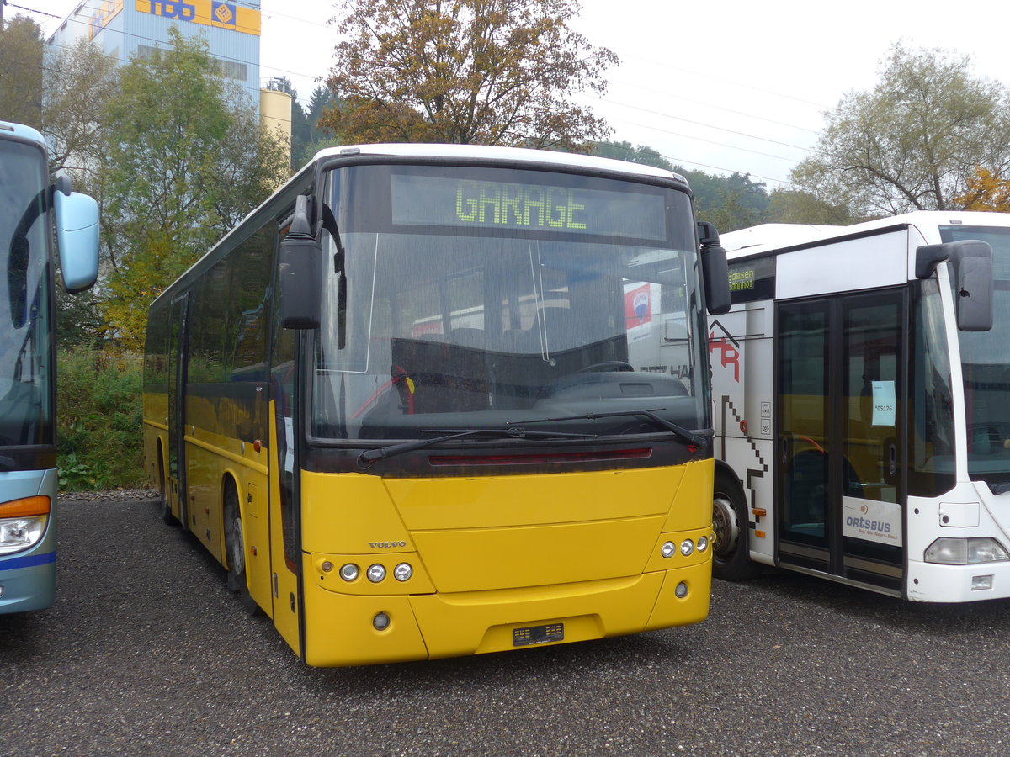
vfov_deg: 39.7
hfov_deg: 51.4
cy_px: 378
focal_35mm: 36
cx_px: 505
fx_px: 1050
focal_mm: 7.5
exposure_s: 1/250
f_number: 2.8
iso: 80
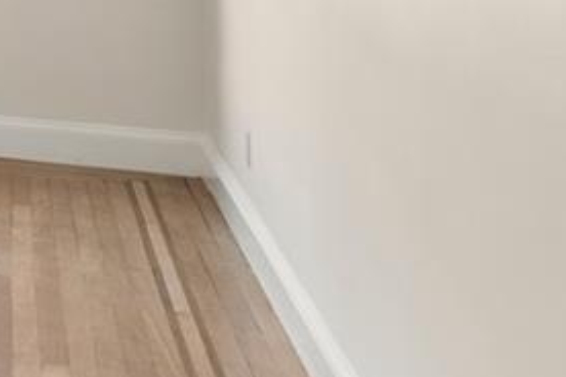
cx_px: -997
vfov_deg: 14.1
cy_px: -243
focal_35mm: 89
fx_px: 1399
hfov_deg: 12.7
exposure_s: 1
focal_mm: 8
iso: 100
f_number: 8
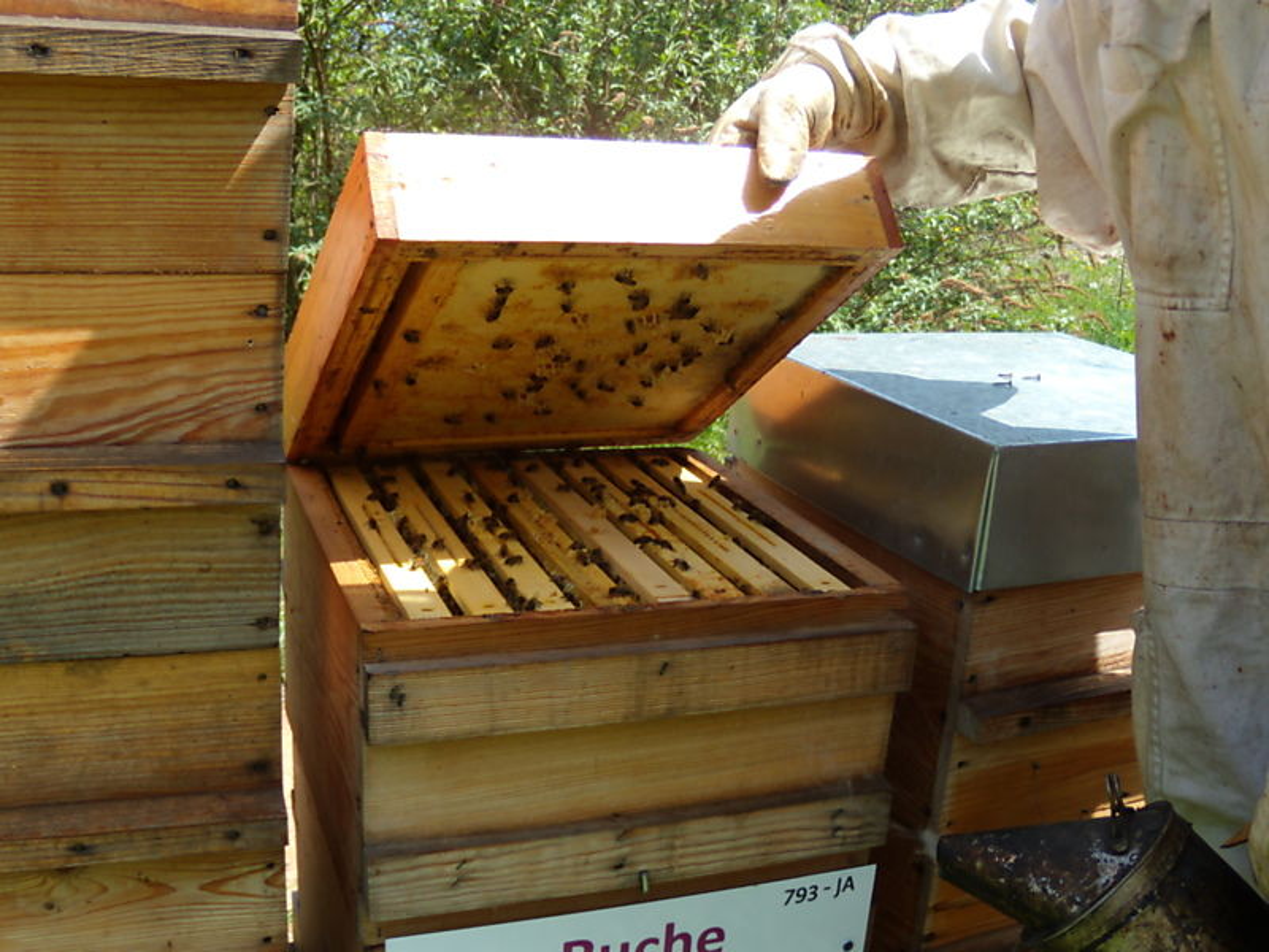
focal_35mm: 36
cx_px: 634
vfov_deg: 39.7
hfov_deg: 51.4
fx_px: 1320
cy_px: 476
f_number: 3.6
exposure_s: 1/320
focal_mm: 6.4
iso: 80
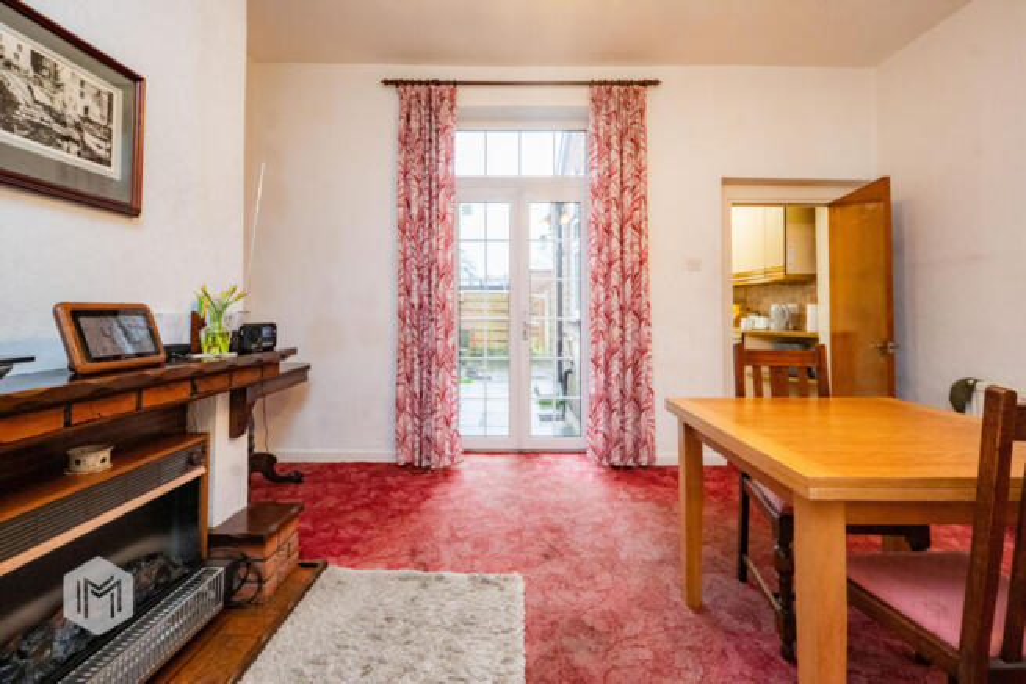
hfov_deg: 100.4
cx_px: 513
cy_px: 342
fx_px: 428
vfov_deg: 77.4
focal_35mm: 15
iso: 5000
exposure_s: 1/50
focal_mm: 15
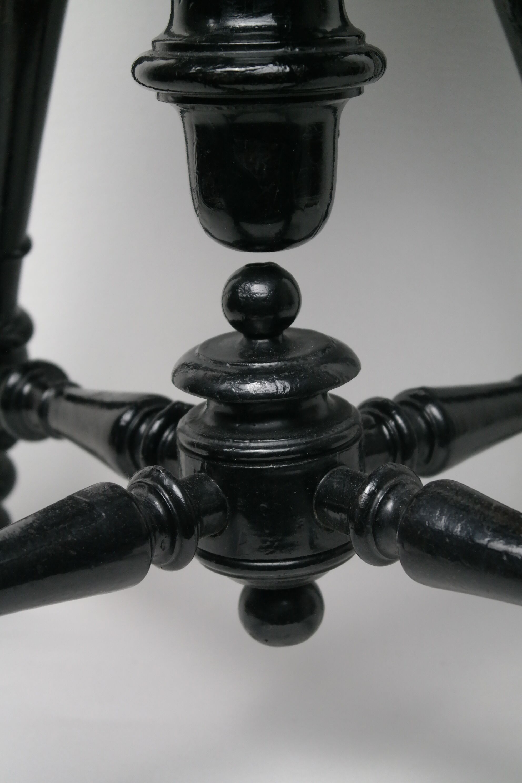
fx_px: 1675
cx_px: 261
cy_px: 392
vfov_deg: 26.3
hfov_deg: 17.7
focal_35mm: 77
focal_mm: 50
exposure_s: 1/80
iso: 1600
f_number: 5.6
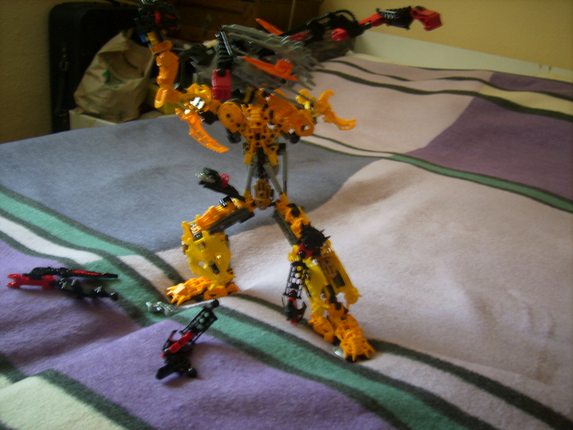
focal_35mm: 32
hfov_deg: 56.8
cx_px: 286
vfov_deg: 44.2
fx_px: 530
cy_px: 215
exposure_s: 1/4
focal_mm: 5.99
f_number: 2.8
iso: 50
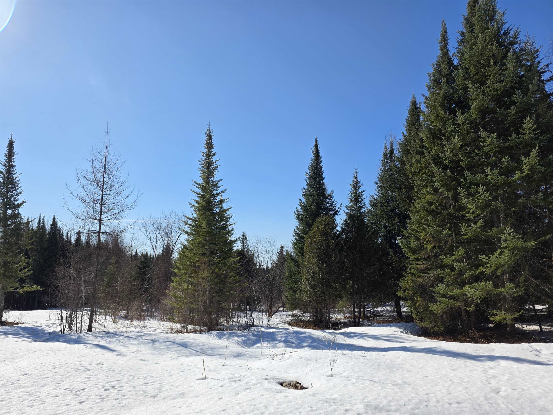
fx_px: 367
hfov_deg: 73.9
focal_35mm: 23
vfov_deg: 58.9
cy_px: 208
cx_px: 276
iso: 80
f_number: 1.7
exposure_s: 1/7061
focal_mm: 6.3
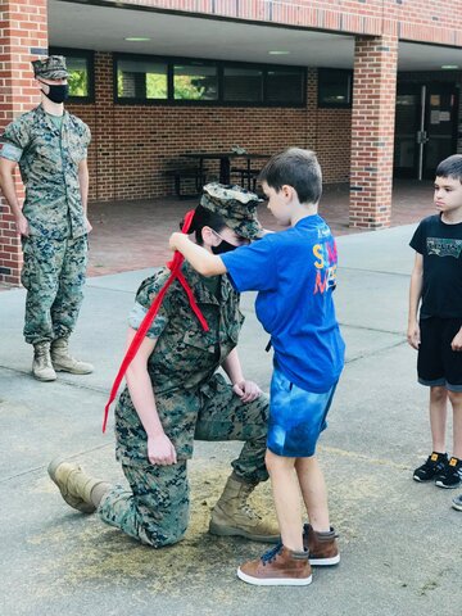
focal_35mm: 57
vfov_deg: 33.8
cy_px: 308
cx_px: 231
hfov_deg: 25.7
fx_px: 1014
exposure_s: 1/60
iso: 32
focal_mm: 6.6
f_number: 2.8
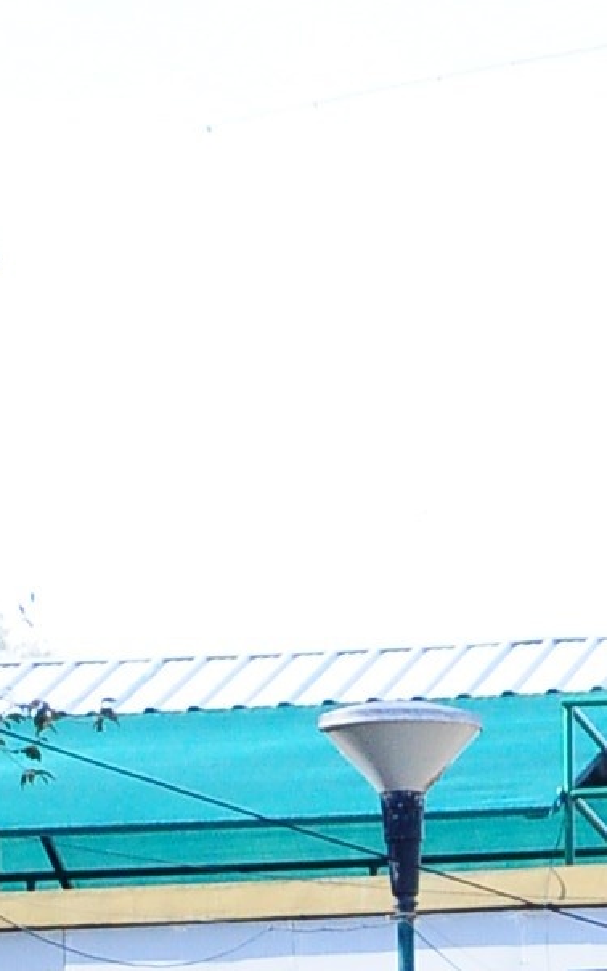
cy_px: 2345
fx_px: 9028
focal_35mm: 341
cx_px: 832
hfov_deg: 3.8
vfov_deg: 5.9
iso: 640
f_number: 4.8
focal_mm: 42
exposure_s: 1/800
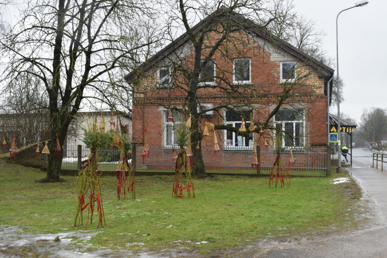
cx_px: 194
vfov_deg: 33.0
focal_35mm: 40
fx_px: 435
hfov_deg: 47.9
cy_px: 129
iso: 450
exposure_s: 1/40
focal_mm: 27
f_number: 11
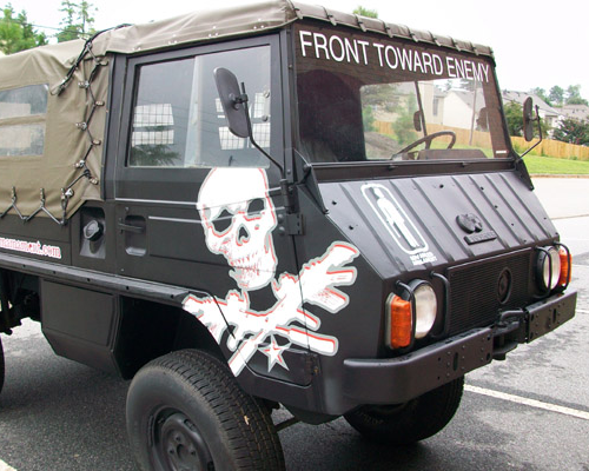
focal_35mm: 40
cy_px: 217
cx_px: 238
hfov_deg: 45.6
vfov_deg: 37.3
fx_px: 697
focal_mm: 5.7
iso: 64
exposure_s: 1/250
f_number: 2.8
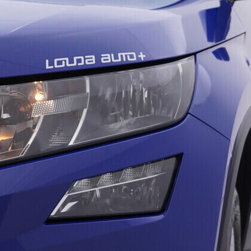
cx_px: 196
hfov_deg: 16.5
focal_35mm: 105
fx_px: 861
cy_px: 208
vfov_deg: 16.4
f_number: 4
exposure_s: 1/80
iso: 125
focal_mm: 24
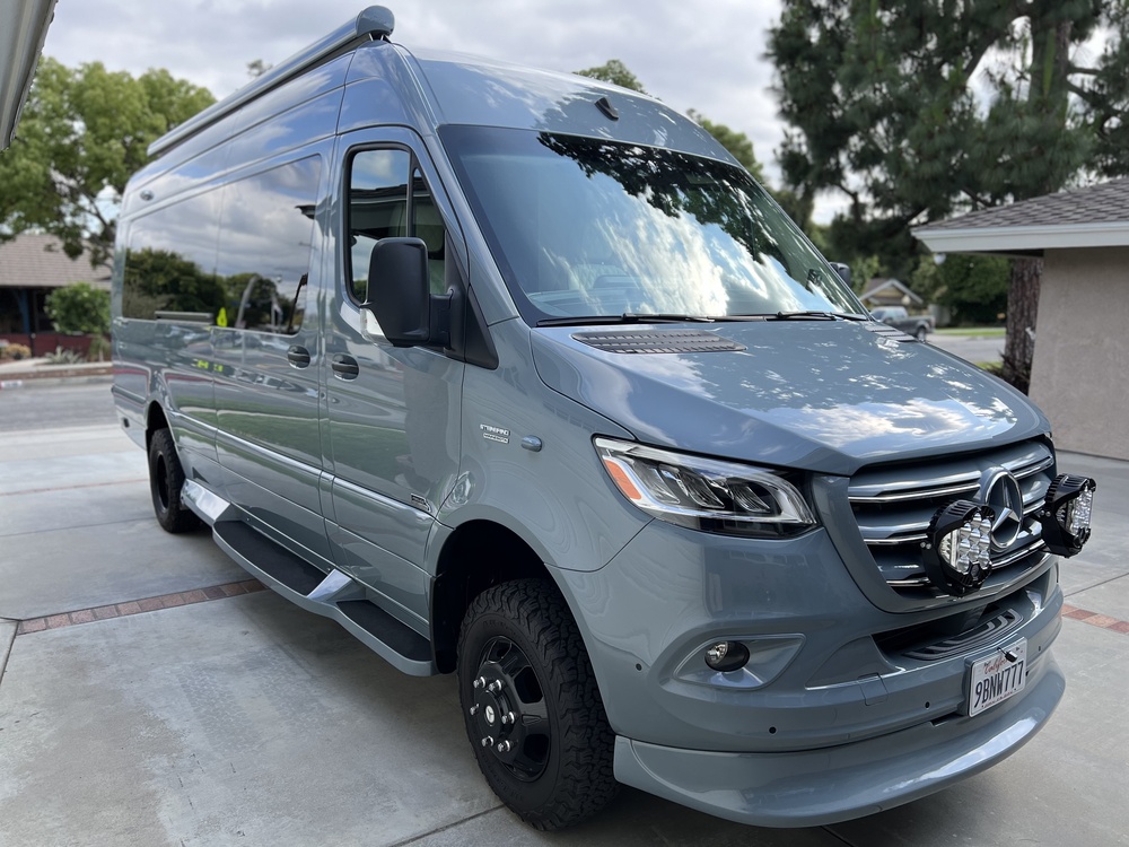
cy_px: 424
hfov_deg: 67.3
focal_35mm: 26
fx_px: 848
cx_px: 564
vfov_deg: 53.1
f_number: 1.5
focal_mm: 5.7
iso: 50
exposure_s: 1/1000
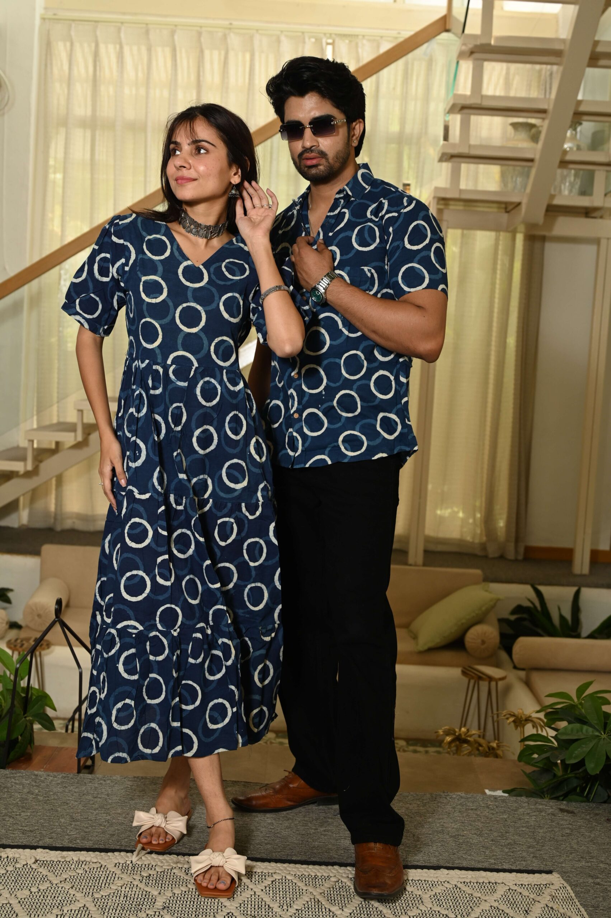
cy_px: 459
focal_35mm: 44
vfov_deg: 44.5
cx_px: 306
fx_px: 1122
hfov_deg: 30.5
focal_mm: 44
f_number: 5
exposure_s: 1/160
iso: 320
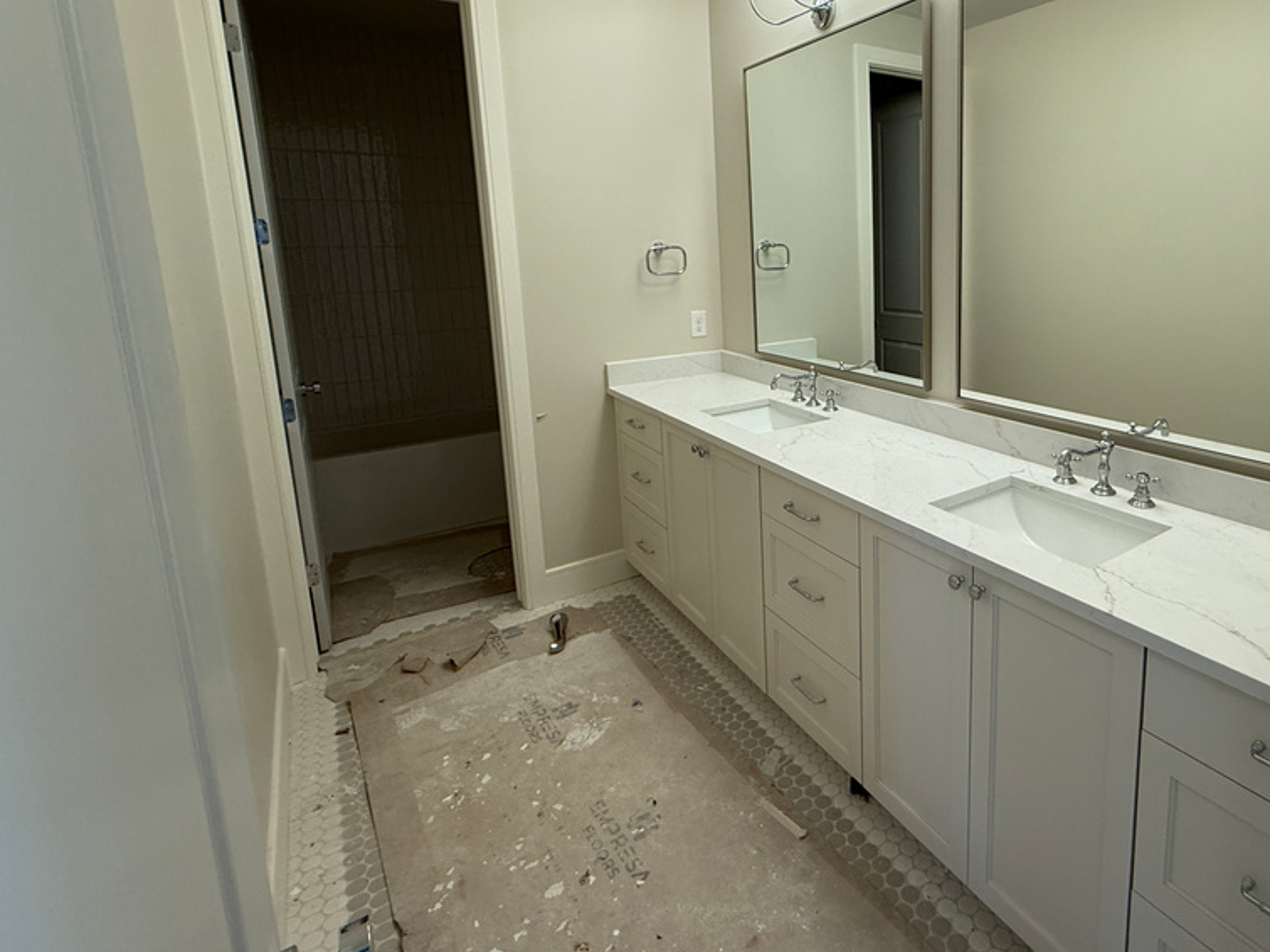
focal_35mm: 19
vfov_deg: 67.6
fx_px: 697
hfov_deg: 81.8
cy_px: 358
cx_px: 848
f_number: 2.2
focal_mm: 2.22
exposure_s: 1/120
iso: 125
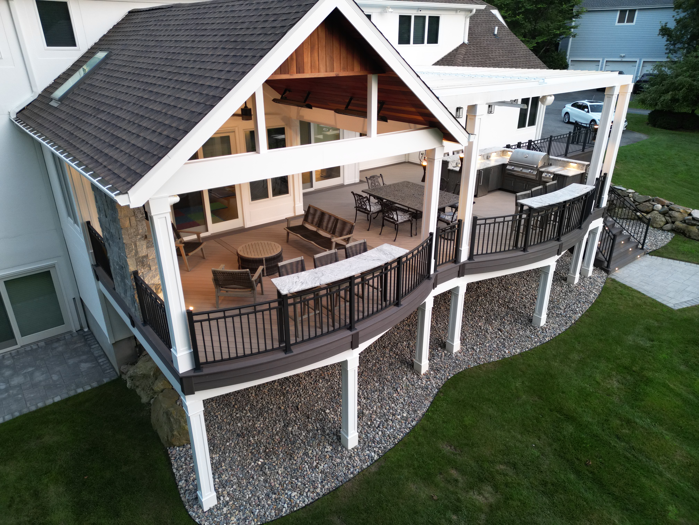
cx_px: 350
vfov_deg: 56.8
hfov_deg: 71.6
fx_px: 485
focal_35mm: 24
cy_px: 262
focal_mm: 6.72
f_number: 1.7
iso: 390
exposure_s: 1/15
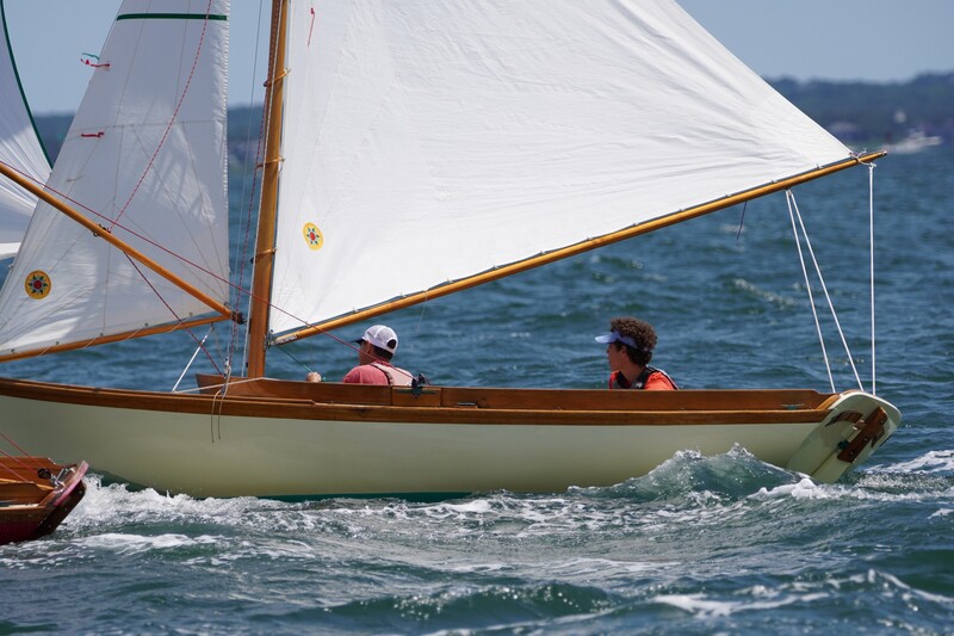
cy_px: 318
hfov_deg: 5.0
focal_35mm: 412
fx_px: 10928
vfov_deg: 3.3
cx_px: 477
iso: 160
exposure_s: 1/1250
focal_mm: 275
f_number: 5.6
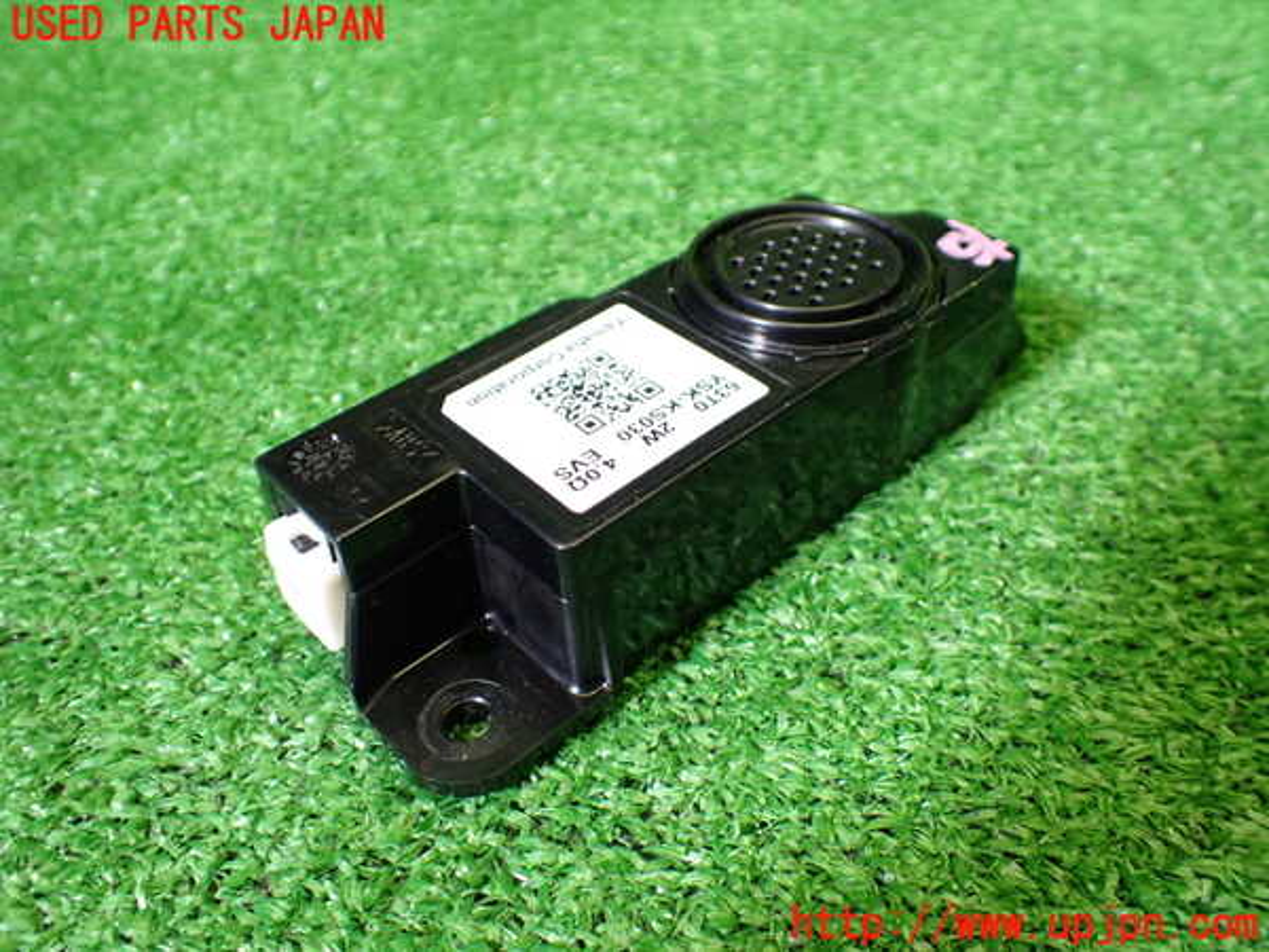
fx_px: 1100
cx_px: 634
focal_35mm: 30
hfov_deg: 60.0
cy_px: 476
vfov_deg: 46.8
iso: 320
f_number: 2.3
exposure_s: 1/125
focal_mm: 5.4
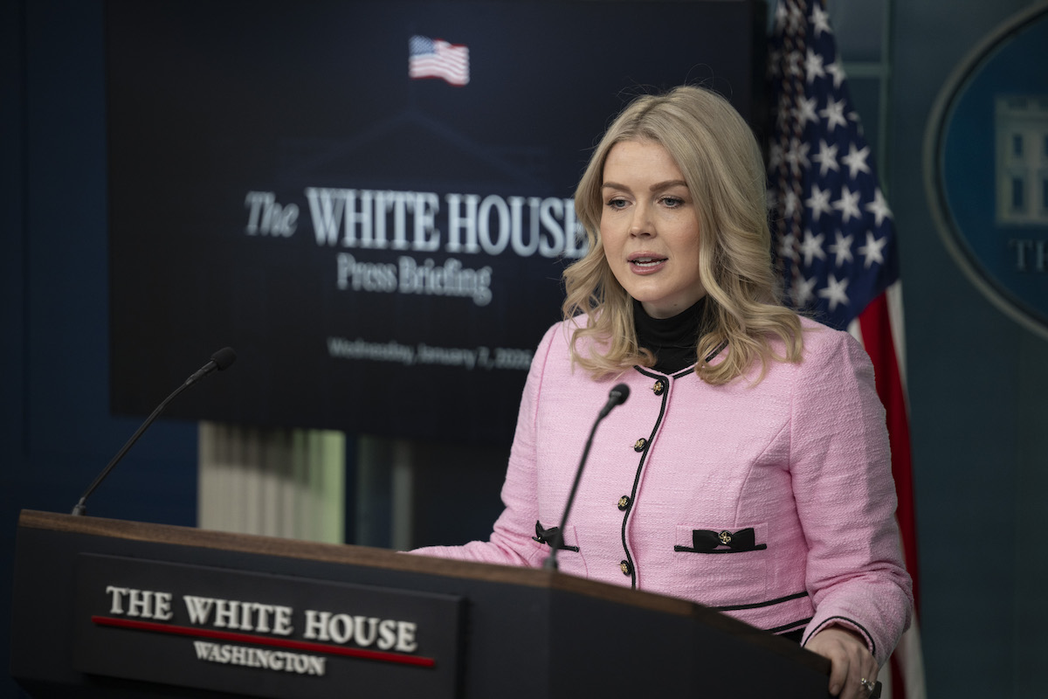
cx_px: 524
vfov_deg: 9.8
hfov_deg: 14.7
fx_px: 4075
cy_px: 350
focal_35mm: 140
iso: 640
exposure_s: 1/500
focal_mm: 140
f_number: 2.8
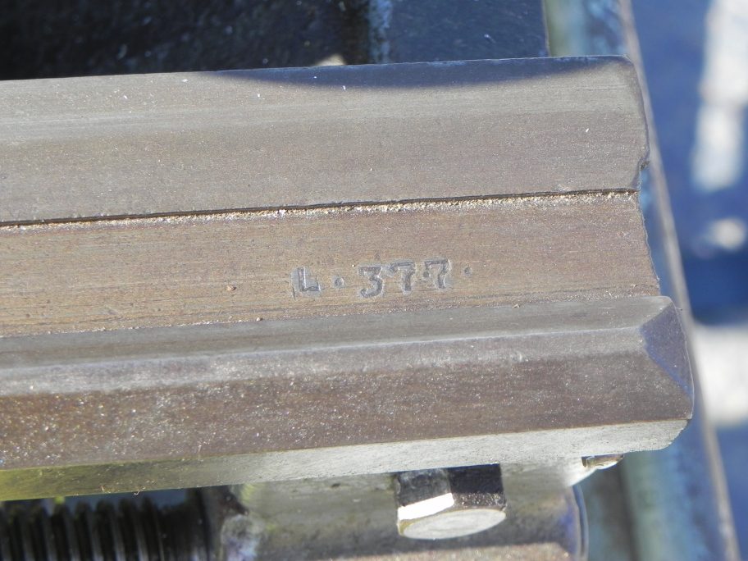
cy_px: 280
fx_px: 2269
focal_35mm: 105
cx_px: 374
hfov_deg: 18.7
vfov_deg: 14.1
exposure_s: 1/155
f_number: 4.5
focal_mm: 18.8
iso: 160
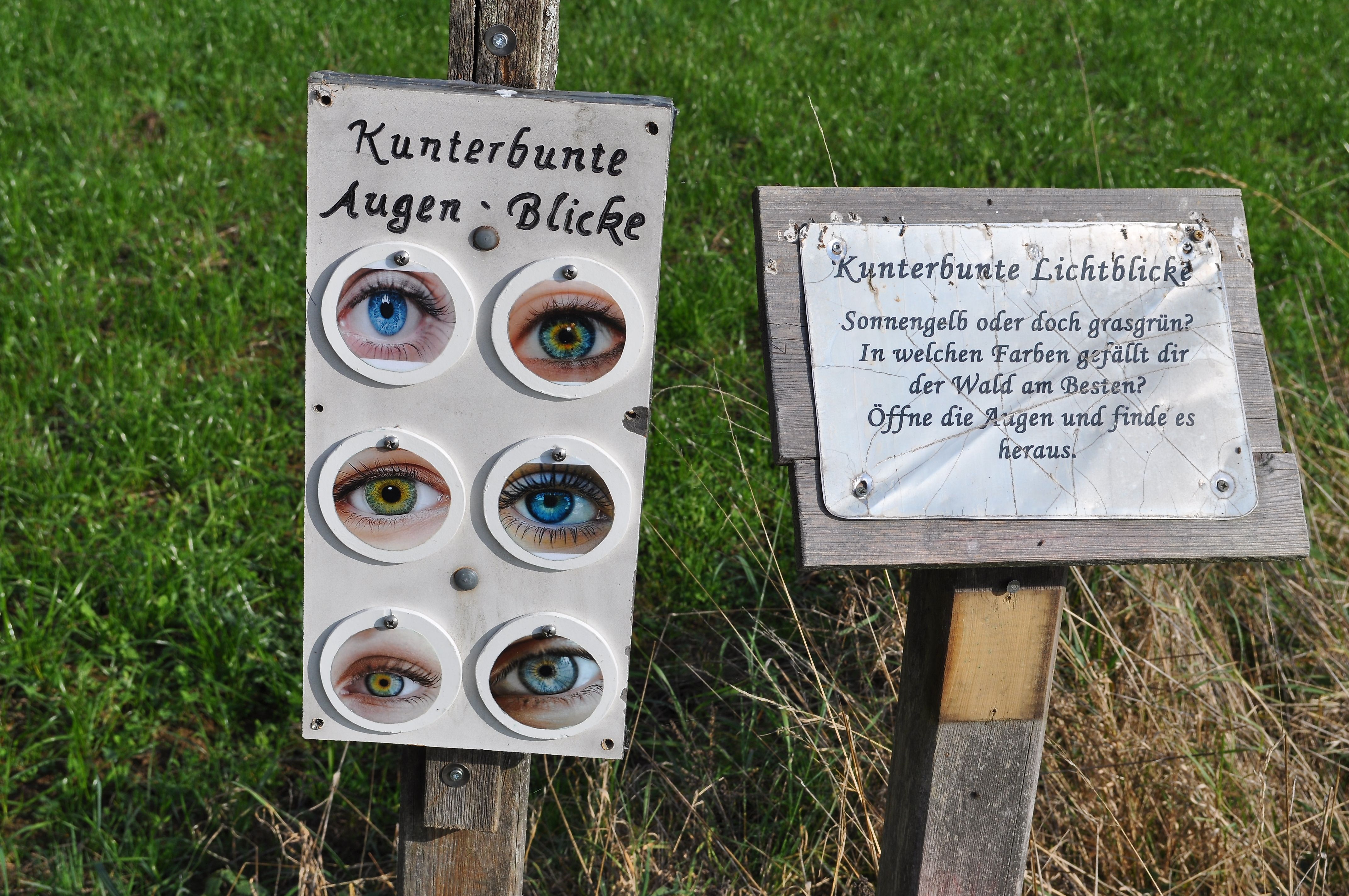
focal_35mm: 60
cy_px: 448
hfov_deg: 33.4
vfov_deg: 22.6
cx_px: 674
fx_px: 2246
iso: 200
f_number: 9.5
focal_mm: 40
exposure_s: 1/350
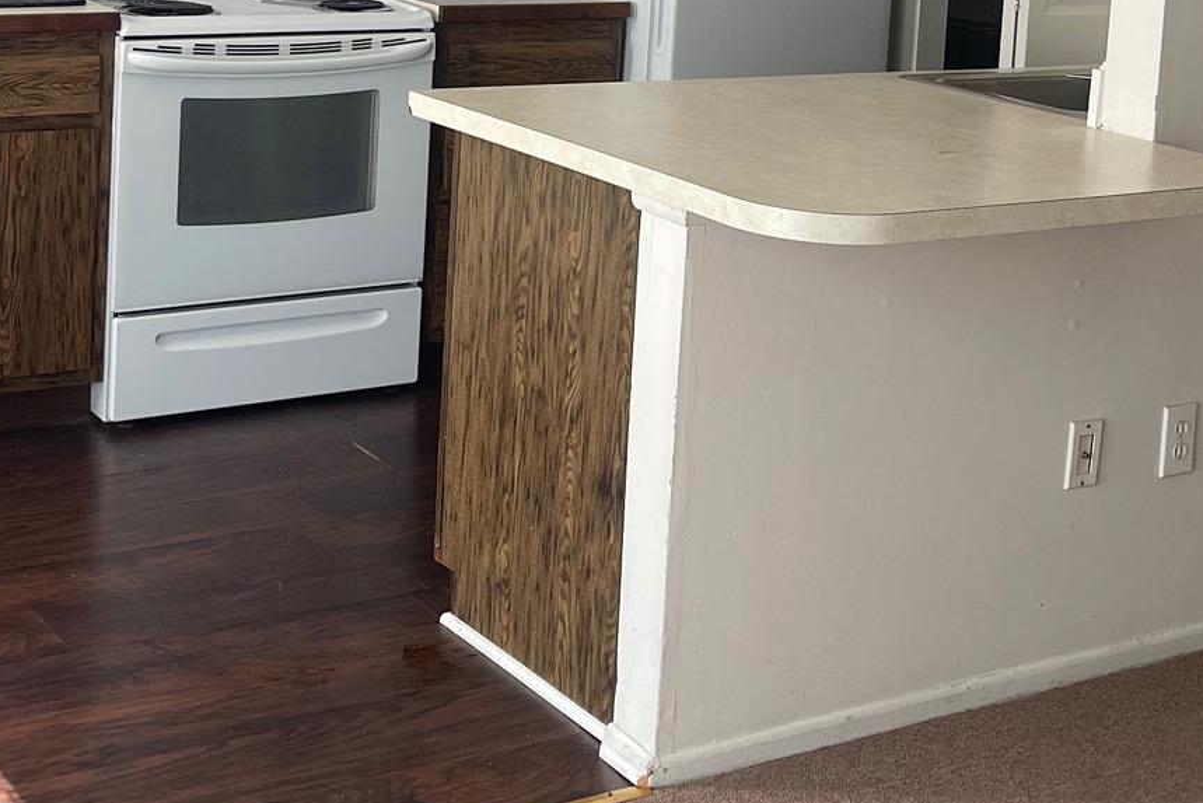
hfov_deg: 32.4
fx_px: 2072
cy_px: -6
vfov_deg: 21.2
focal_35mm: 62
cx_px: 592
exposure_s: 1/121
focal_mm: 5.1
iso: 100
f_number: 1.6
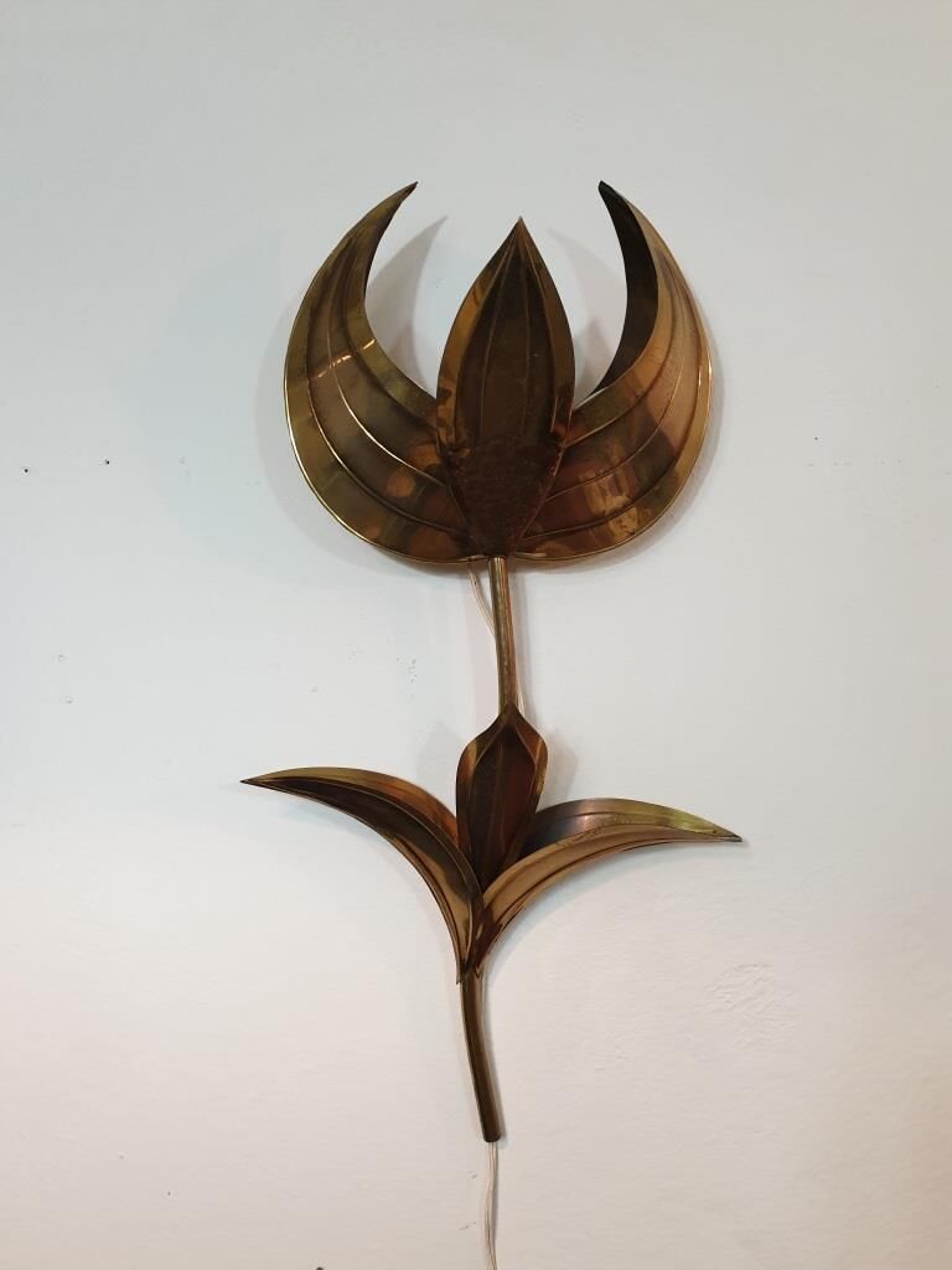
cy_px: 635
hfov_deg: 53.1
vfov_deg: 67.3
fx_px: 953
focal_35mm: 26
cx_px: 476
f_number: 2.4
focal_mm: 4.3
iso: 320
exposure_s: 1/33
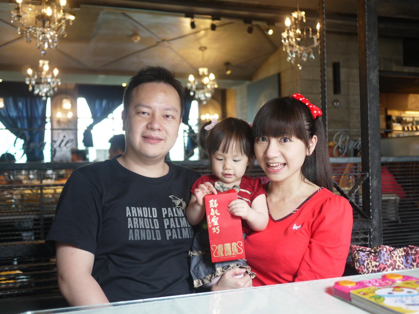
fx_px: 484
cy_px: 157
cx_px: 210
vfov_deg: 36.0
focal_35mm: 40
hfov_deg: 46.8
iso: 250
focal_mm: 20
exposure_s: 1/60
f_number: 1.7
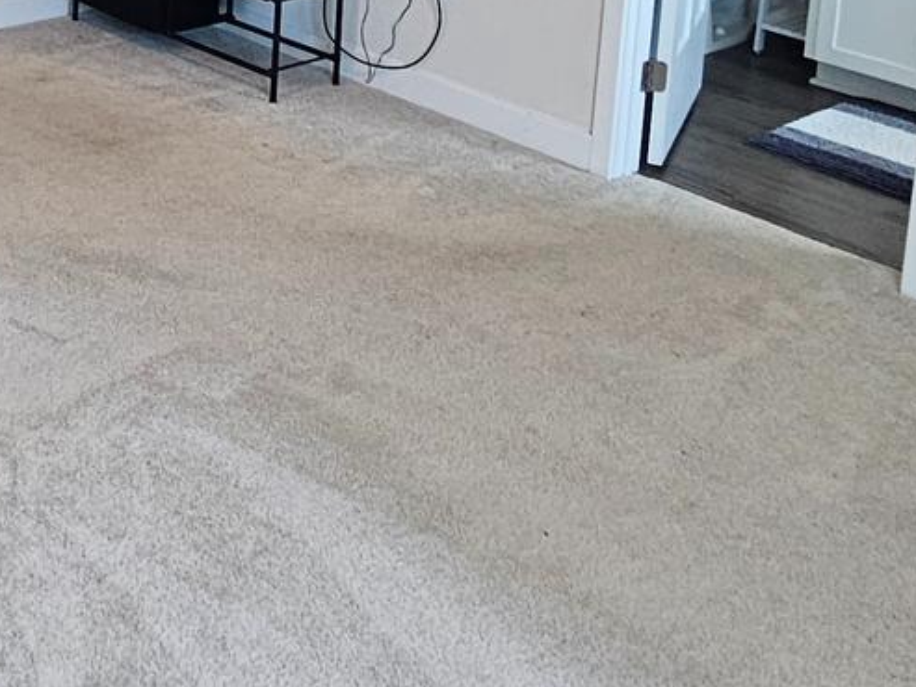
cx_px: 33
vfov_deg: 23.9
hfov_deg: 33.0
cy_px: -201
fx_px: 1429
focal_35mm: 54
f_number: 2.2
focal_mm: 2.2
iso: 200
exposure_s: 1/60
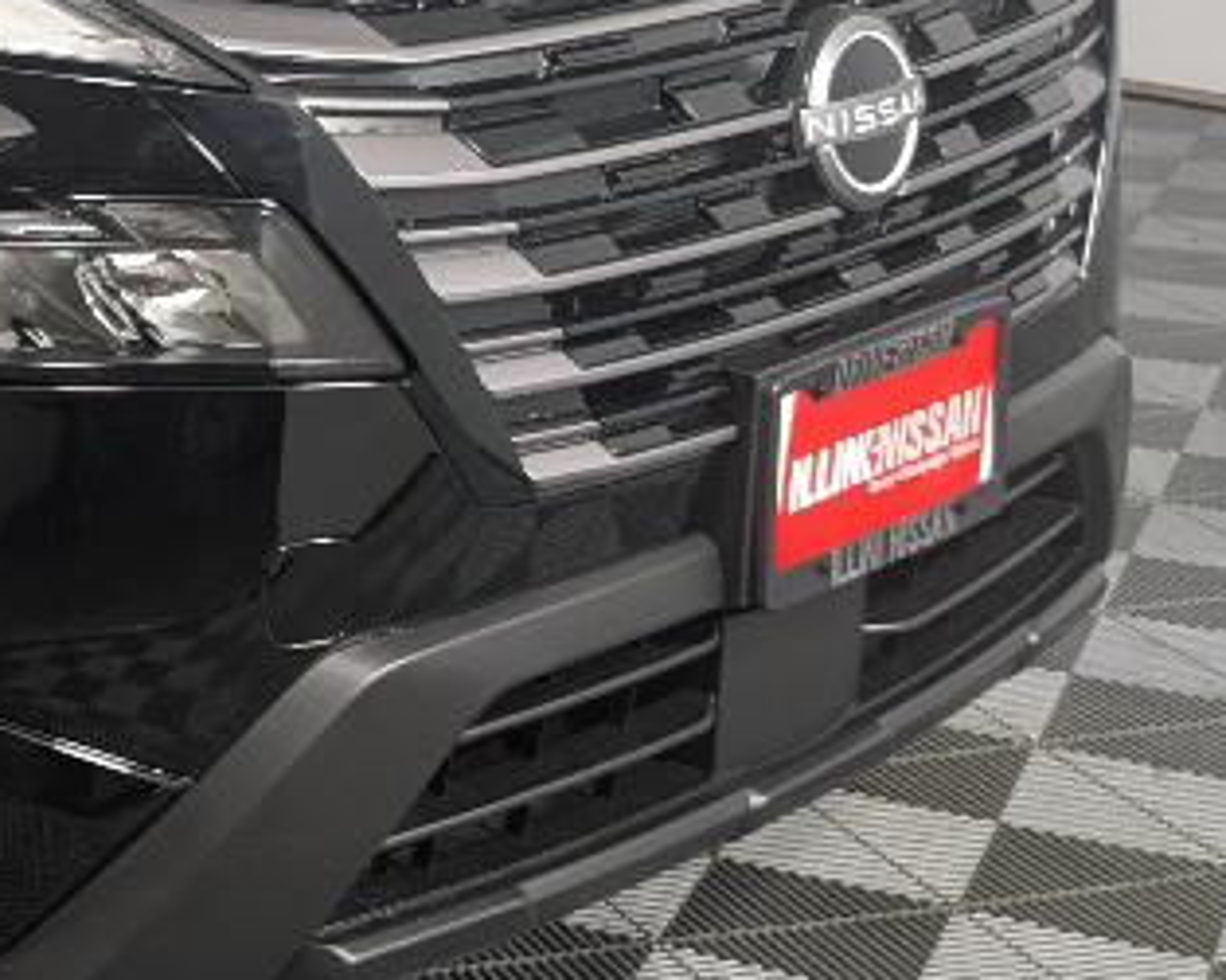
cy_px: 203
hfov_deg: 19.9
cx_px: -488
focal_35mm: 86
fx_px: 3120
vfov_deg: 17.7
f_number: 1.73
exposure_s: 1/120
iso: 93
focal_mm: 4.38
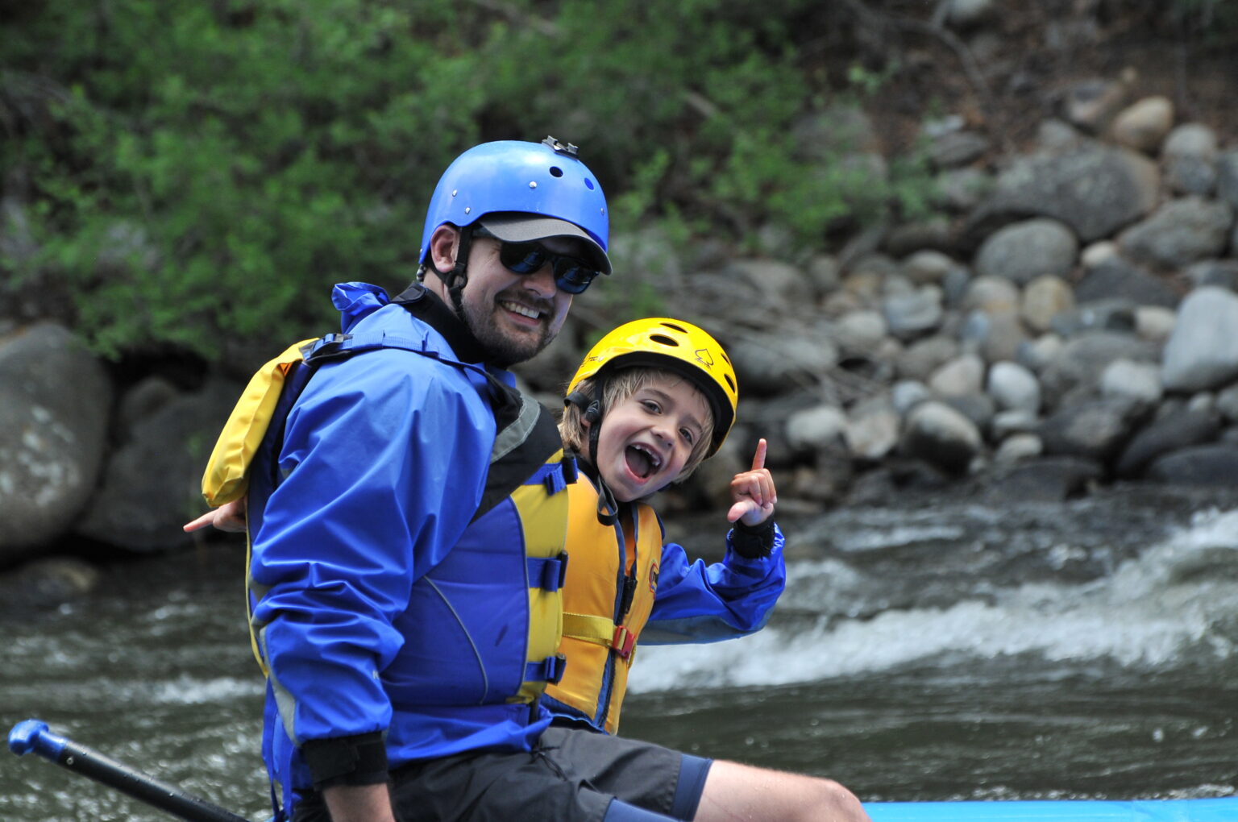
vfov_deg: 4.9
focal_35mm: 278
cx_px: 619
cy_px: 411
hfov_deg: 7.4
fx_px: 9531
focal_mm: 185
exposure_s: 1/640
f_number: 6.3
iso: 400
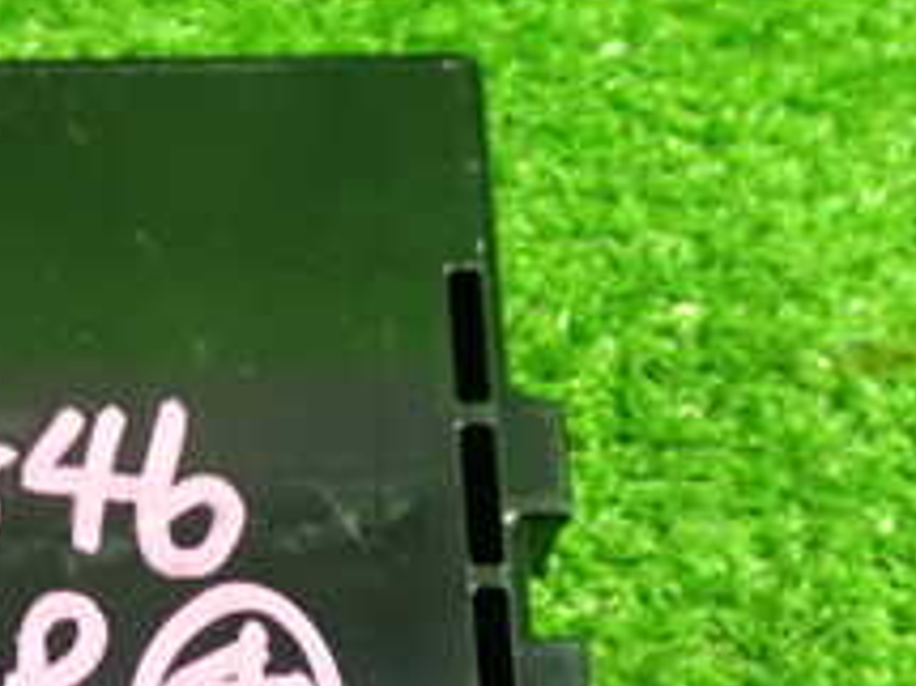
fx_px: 2803
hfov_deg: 18.3
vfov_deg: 13.8
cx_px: 119
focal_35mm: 106
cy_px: 660
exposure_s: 1/40
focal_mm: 6.83
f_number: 2.7
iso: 800
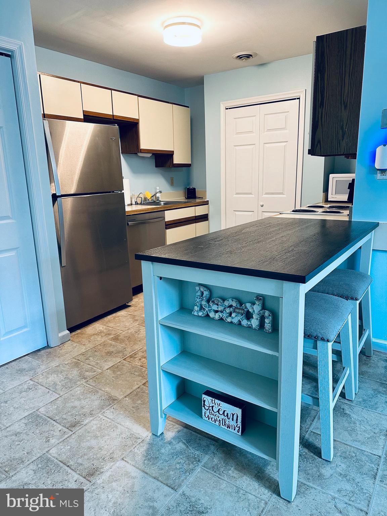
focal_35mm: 24
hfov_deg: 56.8
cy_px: 258
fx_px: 358
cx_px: 194
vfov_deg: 71.6
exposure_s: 1/60
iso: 250
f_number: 1.78
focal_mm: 6.86
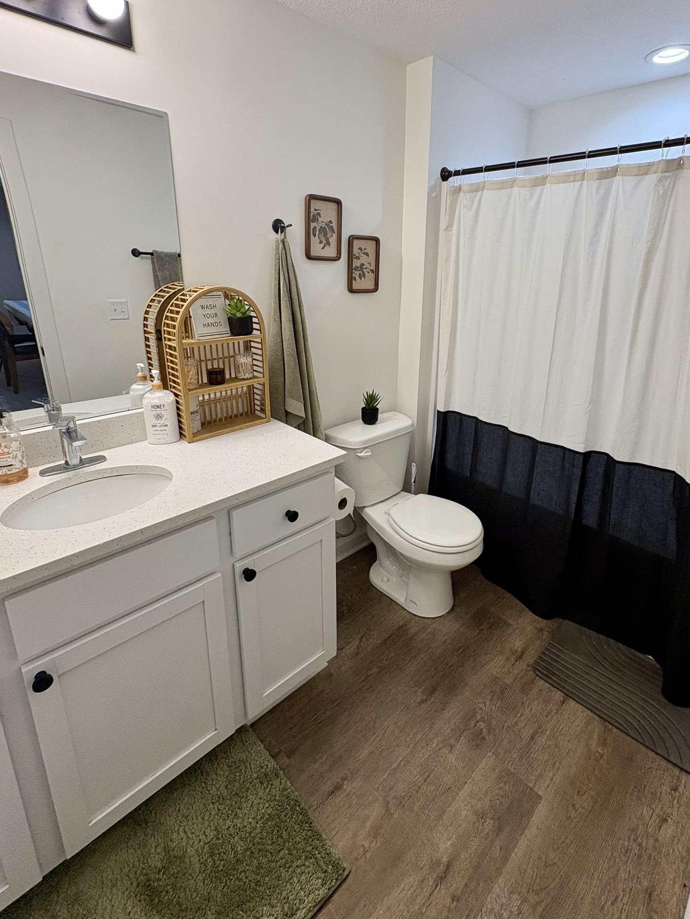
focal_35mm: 17
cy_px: 384
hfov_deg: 74.3
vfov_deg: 90.2
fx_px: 452
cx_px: 393
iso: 160
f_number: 2.2
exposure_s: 1/120
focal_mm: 2.22
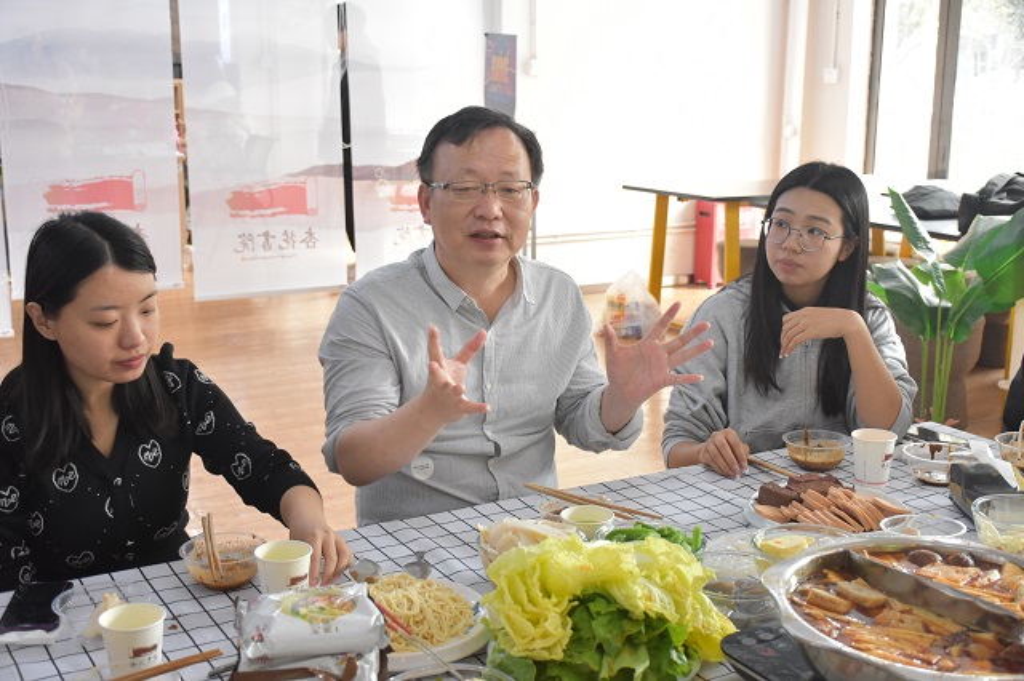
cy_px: 340
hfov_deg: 43.6
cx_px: 512
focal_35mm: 45
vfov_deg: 29.8
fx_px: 1279
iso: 1600
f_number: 4
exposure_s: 1/60
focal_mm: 30
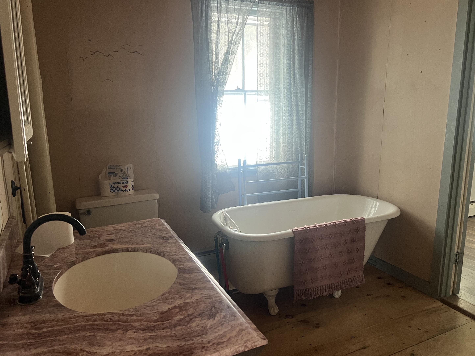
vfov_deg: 51.4
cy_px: 180
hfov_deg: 65.3
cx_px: 236
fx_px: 371
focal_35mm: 27
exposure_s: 1/60
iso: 200
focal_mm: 5.7
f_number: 1.5
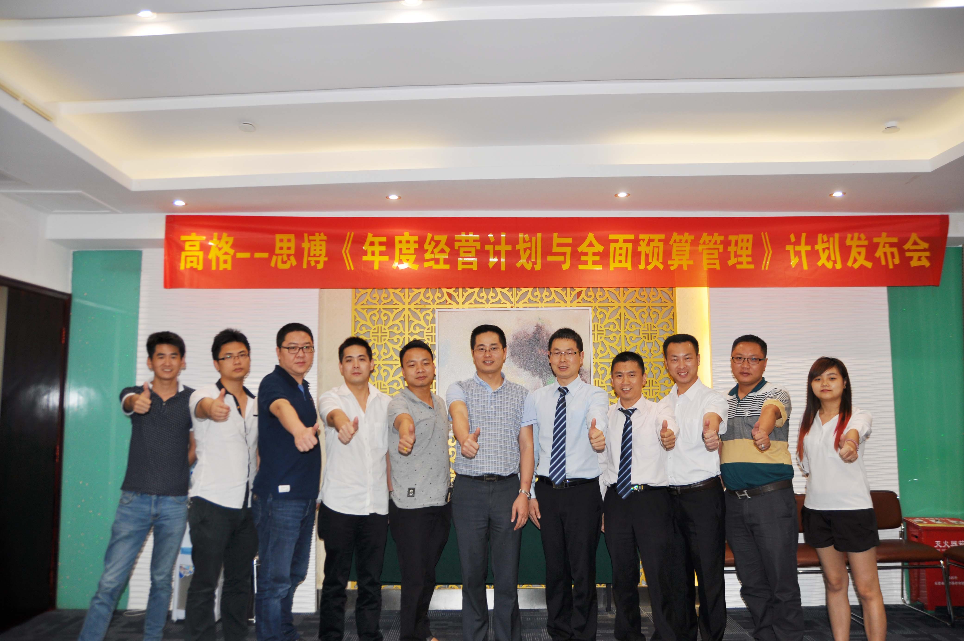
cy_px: 320
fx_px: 1284
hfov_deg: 41.2
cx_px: 482
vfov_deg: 28.0
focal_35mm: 48
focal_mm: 32
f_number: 2.8
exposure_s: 1/60
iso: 200
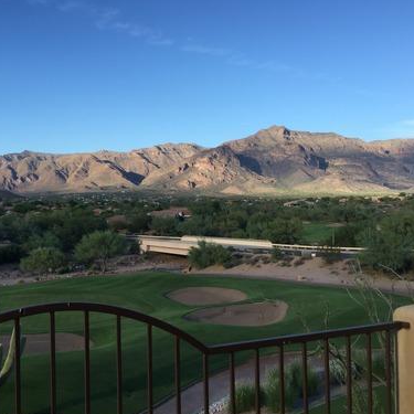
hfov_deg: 47.0
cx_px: 170
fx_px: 474
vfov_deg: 47.2
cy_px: 210
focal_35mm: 35
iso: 32
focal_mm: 4.15
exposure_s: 1/842
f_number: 2.2
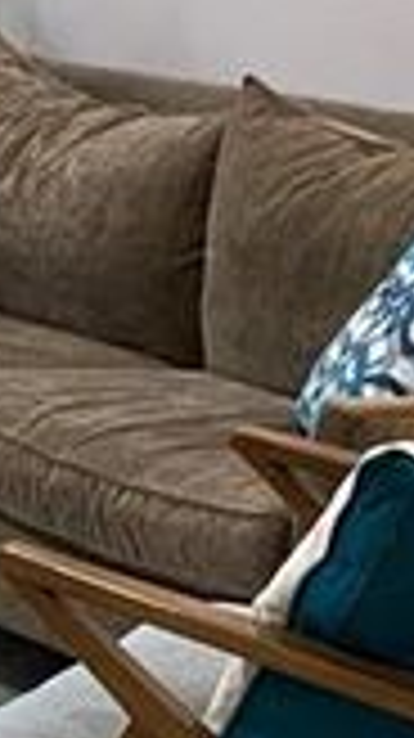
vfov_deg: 14.1
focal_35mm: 150
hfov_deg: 7.3
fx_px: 2933
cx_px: -770
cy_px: 713
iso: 80
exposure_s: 1/60
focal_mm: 4.25
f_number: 1.8
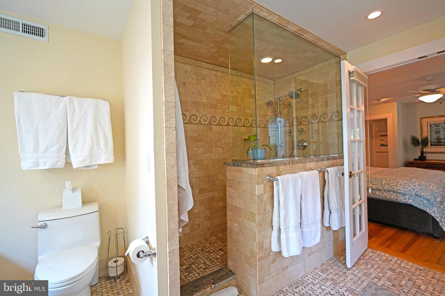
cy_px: 148
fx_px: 198
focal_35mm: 16
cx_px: 222
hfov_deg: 96.7
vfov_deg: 73.7
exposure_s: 1/160
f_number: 4
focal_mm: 16
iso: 1000
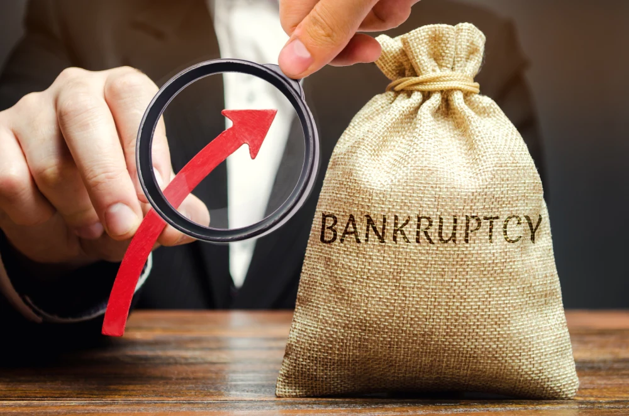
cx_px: 314
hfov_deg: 29.3
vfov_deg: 19.6
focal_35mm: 69
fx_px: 1203
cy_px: 208
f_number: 5.6
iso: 100
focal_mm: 46
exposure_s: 1/160
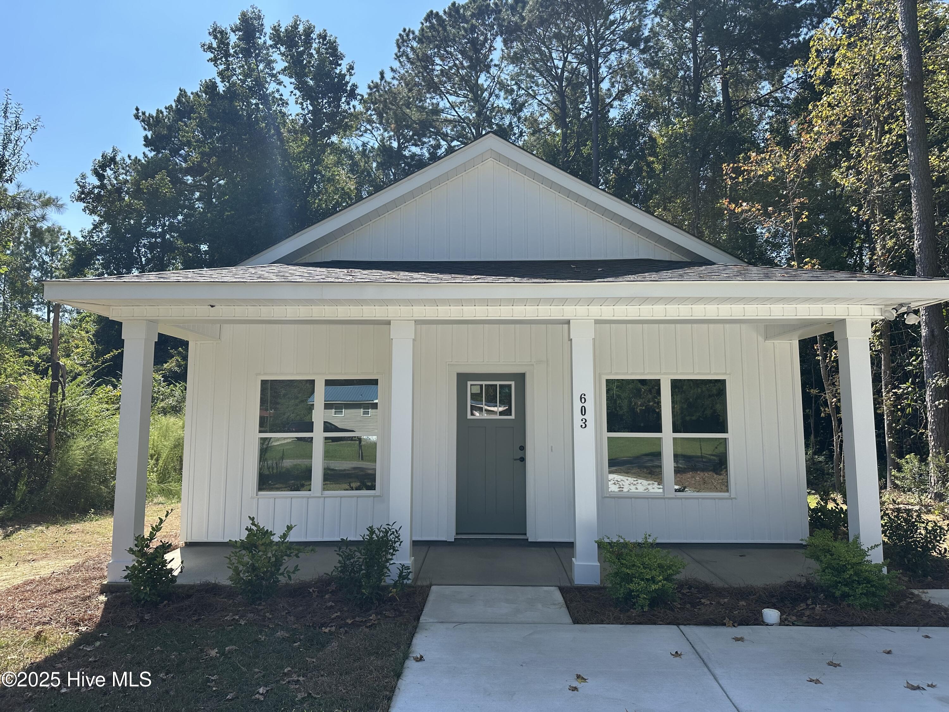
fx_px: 658
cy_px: 356
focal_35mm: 24
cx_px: 474
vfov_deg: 56.8
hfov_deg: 71.6
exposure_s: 1/2525
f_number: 1.78
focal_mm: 6.86
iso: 80
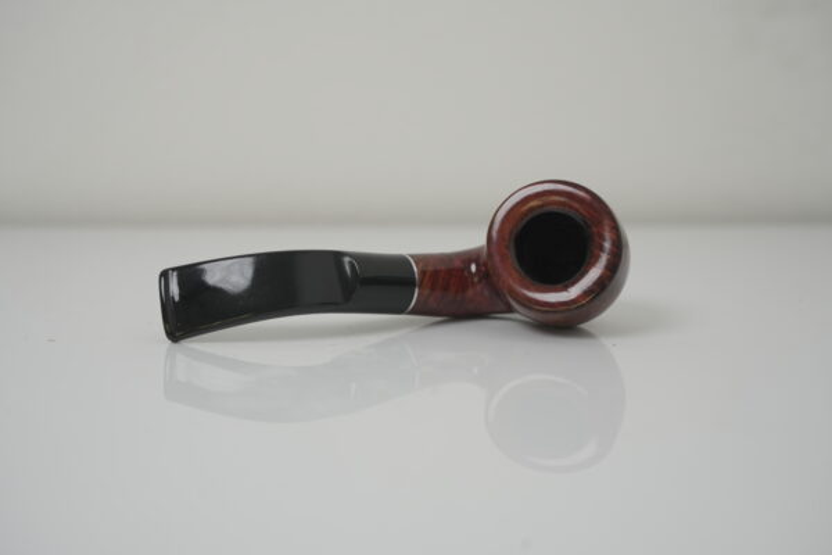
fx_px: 1109
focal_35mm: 48
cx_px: 416
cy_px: 278
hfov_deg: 41.1
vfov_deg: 28.1
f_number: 5.6
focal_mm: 48
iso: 500
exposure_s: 1/125
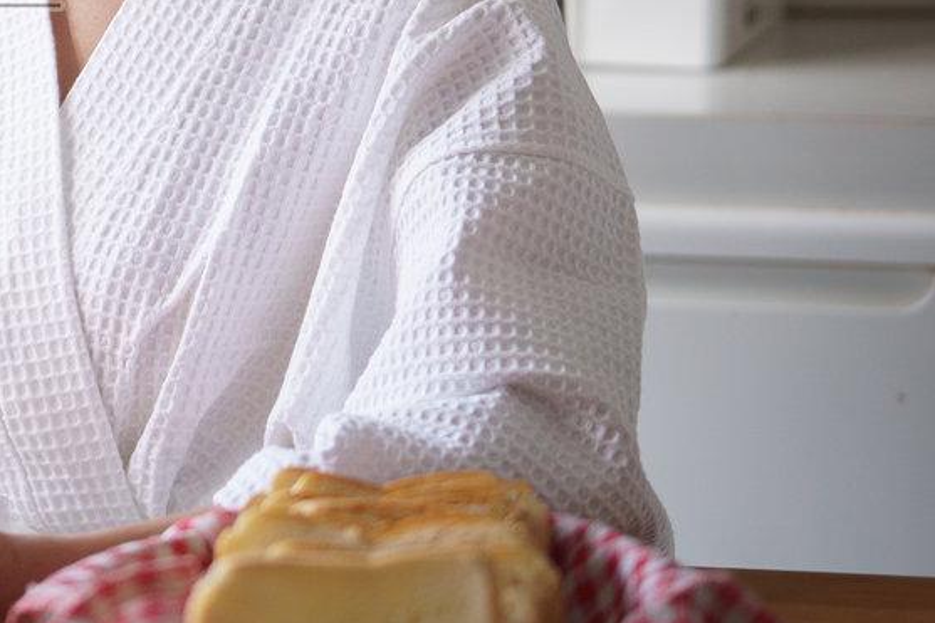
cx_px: -218
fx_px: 3023
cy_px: -76
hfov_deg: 16.8
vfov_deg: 11.6
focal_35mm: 116
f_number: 1.2
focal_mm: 27
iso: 125
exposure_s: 1/400
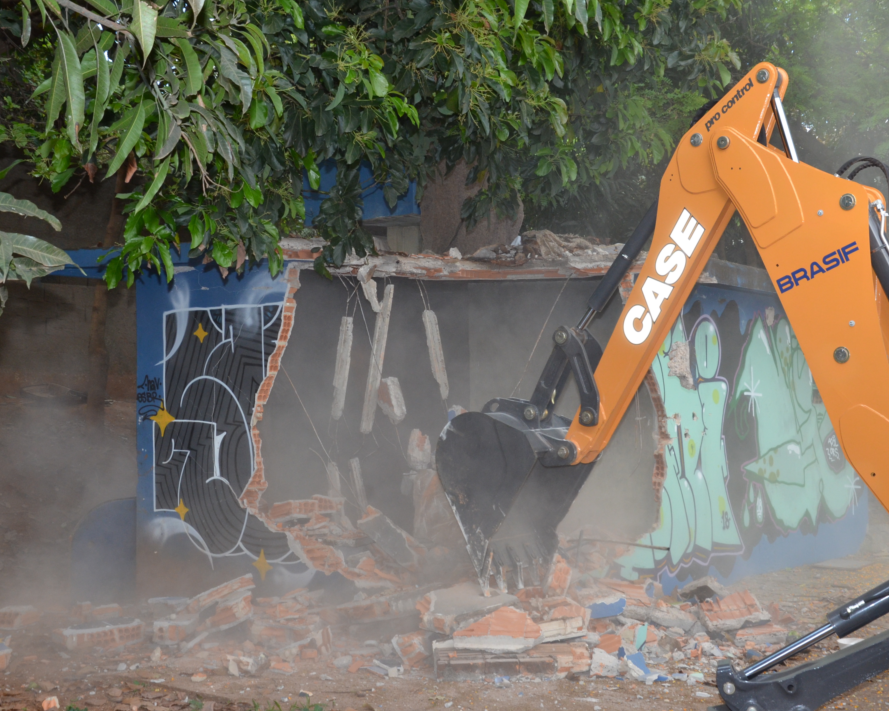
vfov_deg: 29.7
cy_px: 355
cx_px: 481
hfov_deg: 36.6
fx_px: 1342
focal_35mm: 51
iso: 800
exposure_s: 1/250
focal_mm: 30
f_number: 8
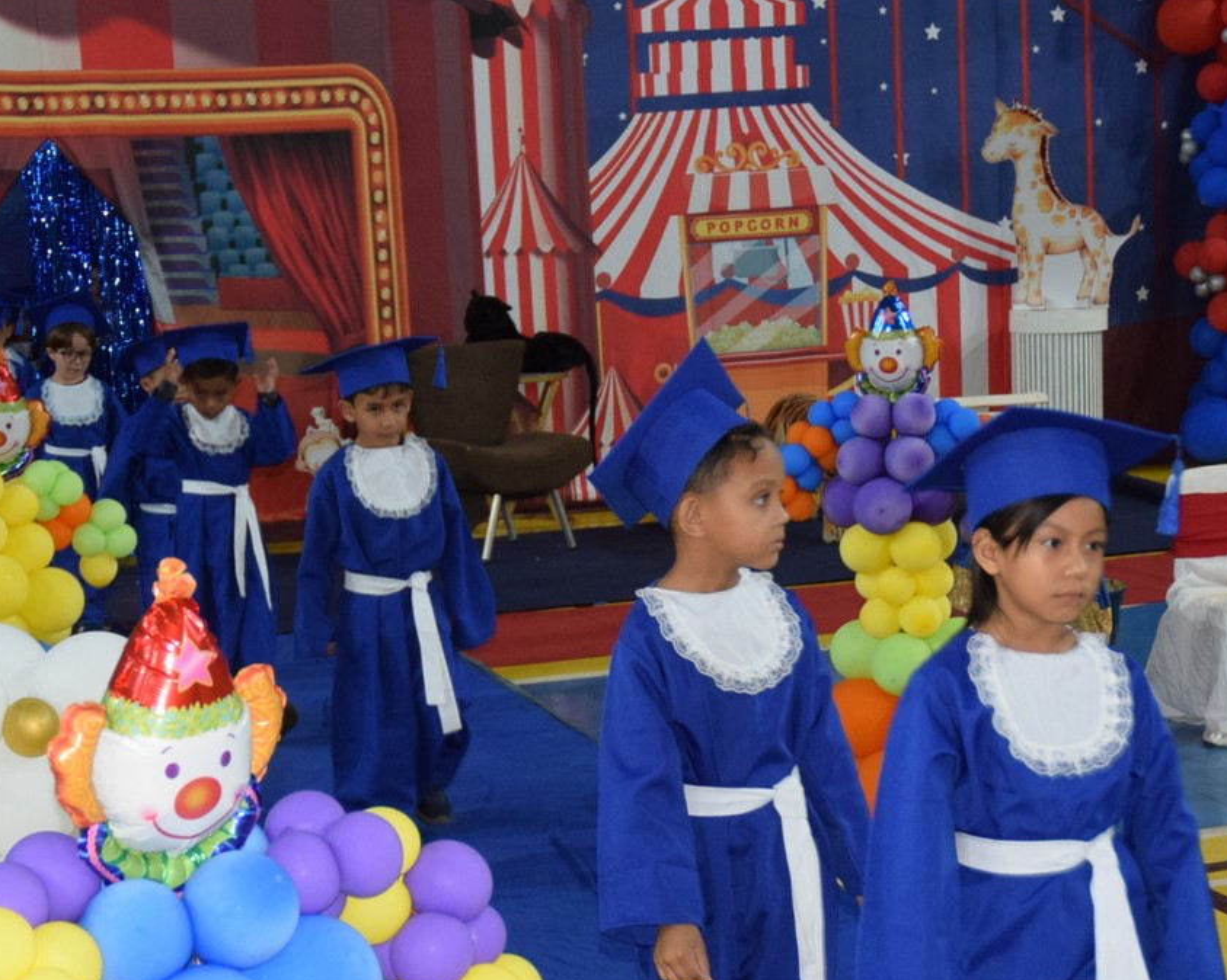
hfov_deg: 25.4
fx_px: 2723
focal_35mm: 75
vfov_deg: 20.4
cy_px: 650
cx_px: 597
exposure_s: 1/60
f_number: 3.8
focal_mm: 25
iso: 1100
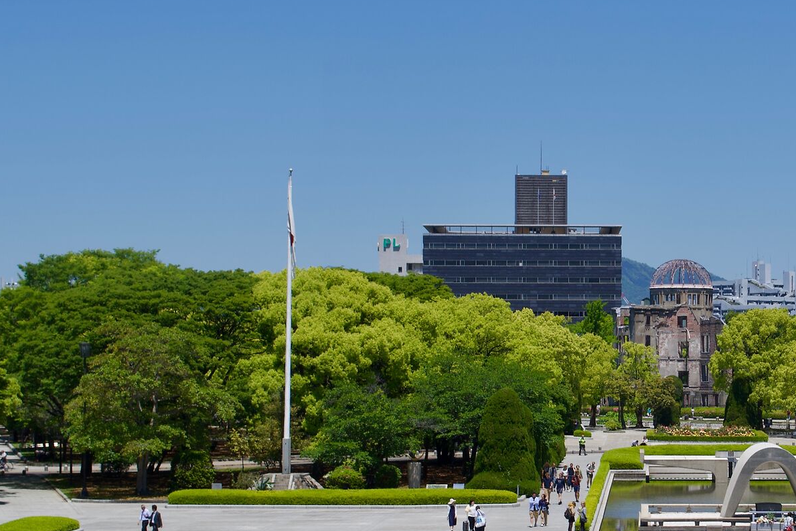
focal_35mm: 109
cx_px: 704
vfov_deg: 12.6
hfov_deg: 18.5
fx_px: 2410
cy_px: 333
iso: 50
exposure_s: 1/200
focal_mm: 36
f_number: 8
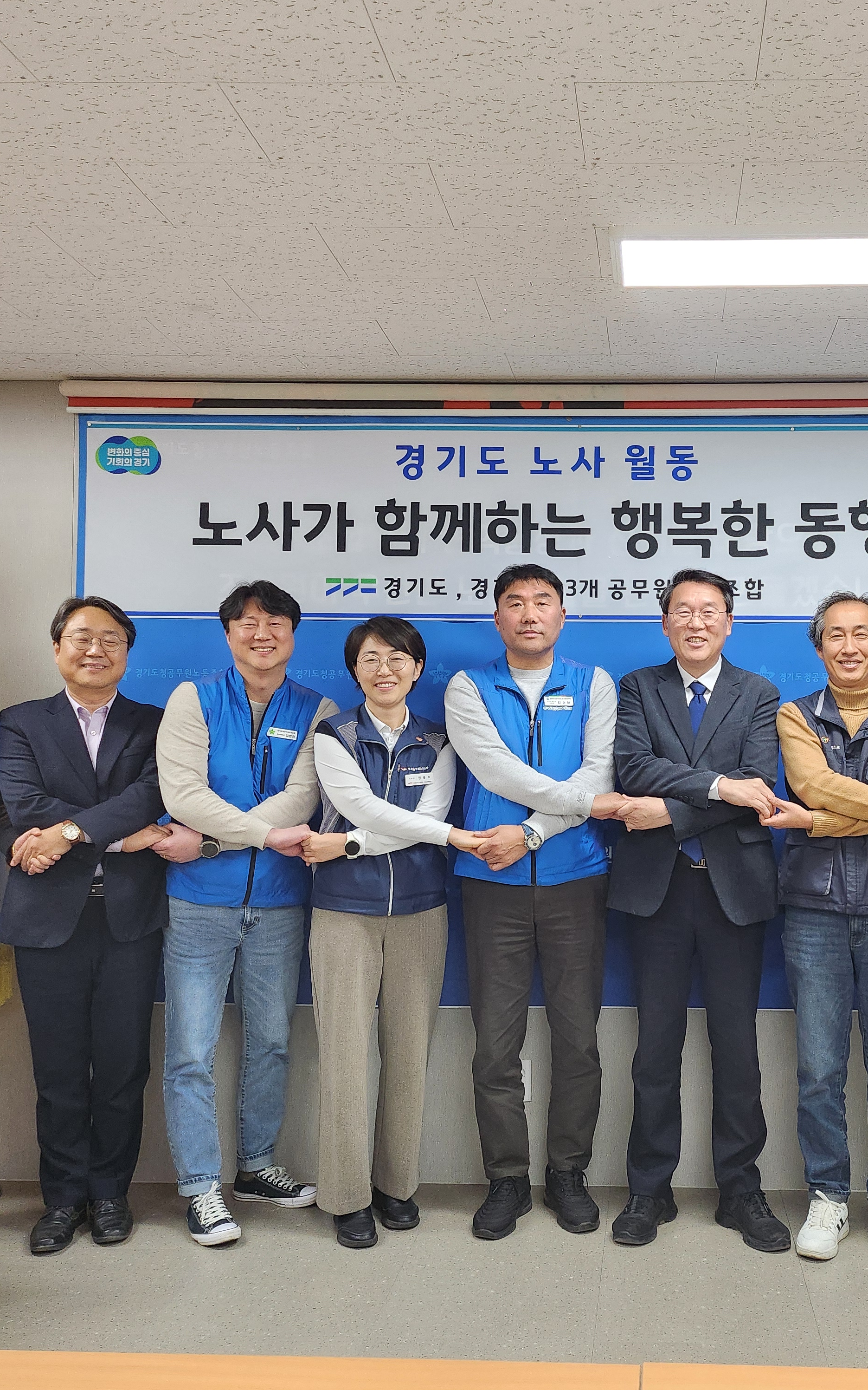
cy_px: 696
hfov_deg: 36.6
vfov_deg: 56.7
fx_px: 1287
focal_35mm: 34
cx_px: 618
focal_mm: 5
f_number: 1.8
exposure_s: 1/120
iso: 320
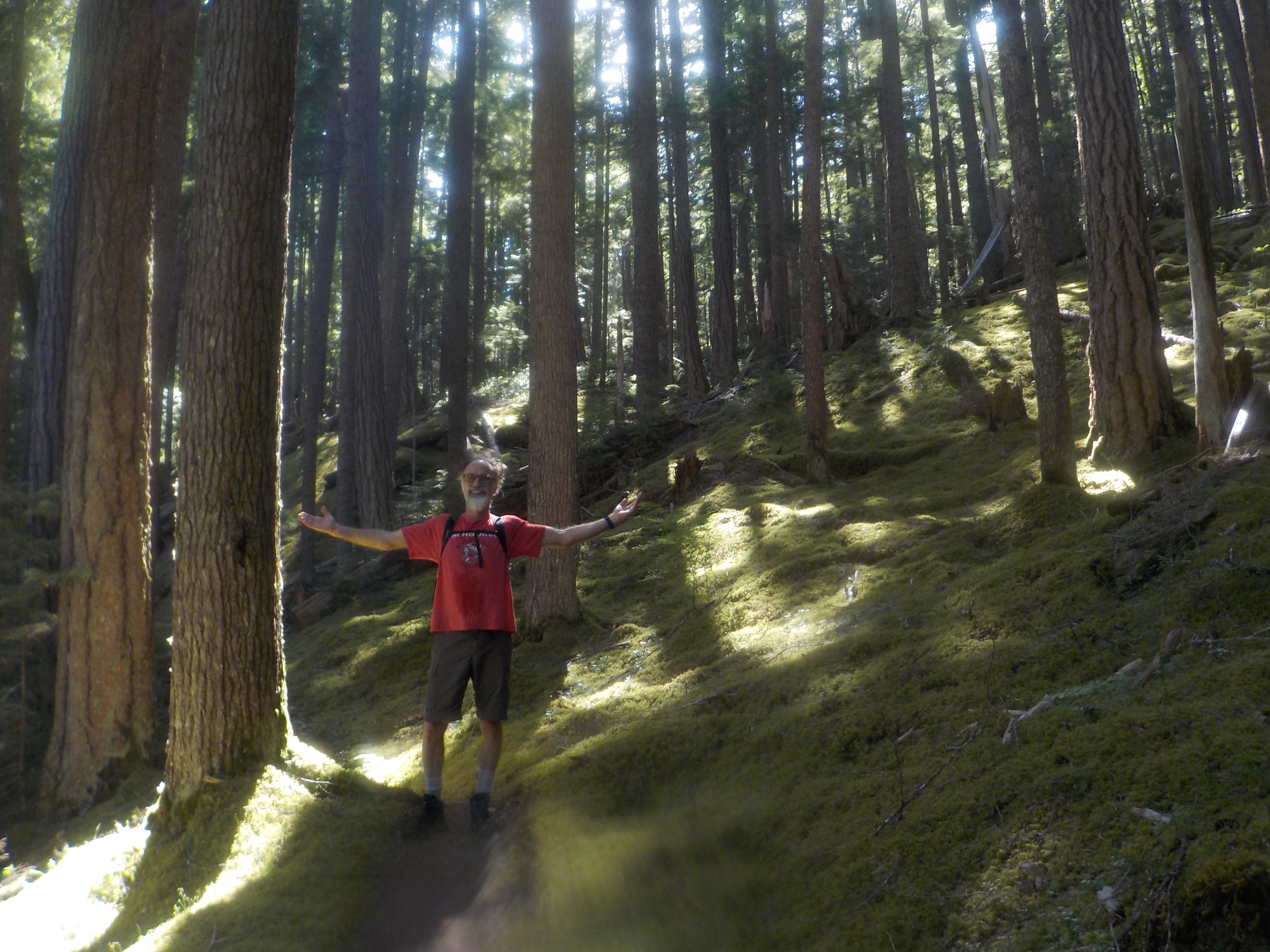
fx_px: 1101
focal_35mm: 30
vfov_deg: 46.8
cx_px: 635
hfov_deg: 60.0
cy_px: 476
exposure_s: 1/50
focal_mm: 4.1
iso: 125
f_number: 3.3
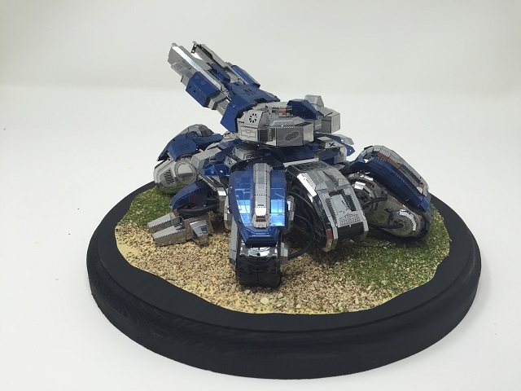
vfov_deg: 48.2
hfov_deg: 61.7
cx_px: 260
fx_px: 436
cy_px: 196
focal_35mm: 29
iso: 50
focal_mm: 4.15
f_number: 2.2
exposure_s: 1/120
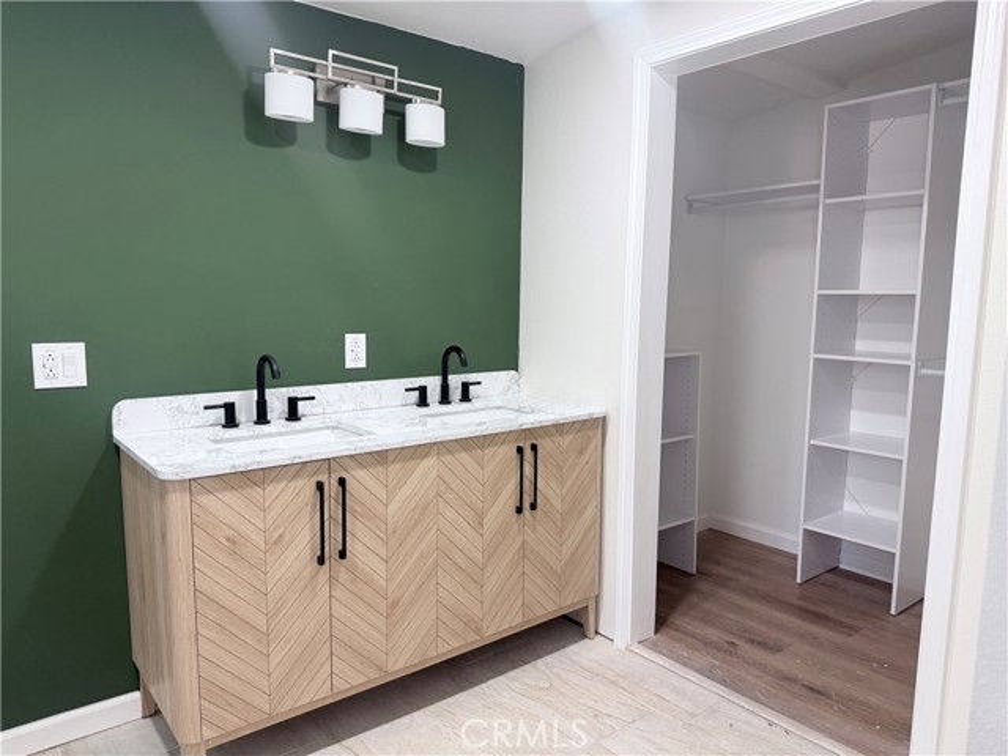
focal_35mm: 24
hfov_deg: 71.6
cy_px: 378
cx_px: 504
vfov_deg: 56.8
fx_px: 699
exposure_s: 1/78
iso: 200
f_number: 1.78
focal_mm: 6.76
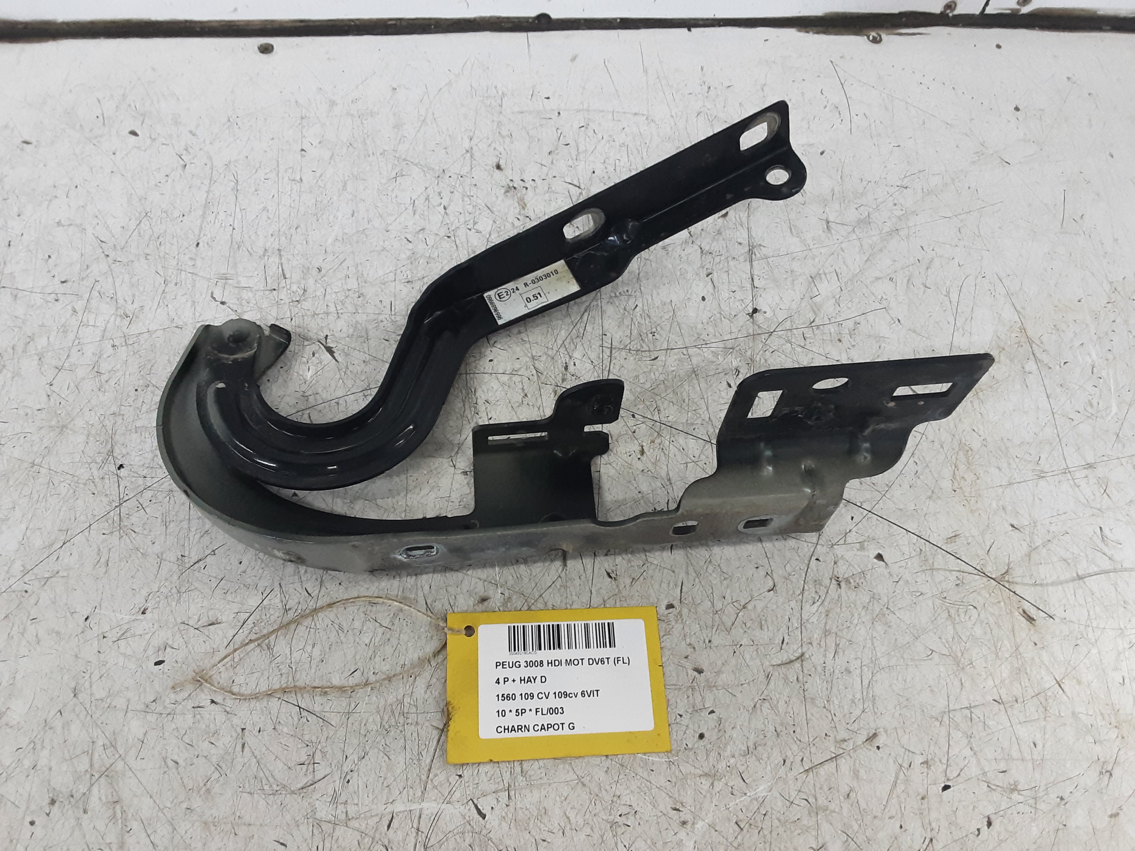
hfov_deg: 65.3
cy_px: 426
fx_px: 885
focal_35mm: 27
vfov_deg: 51.4
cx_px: 568
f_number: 1.9
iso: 160
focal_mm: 2.91
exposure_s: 1/50
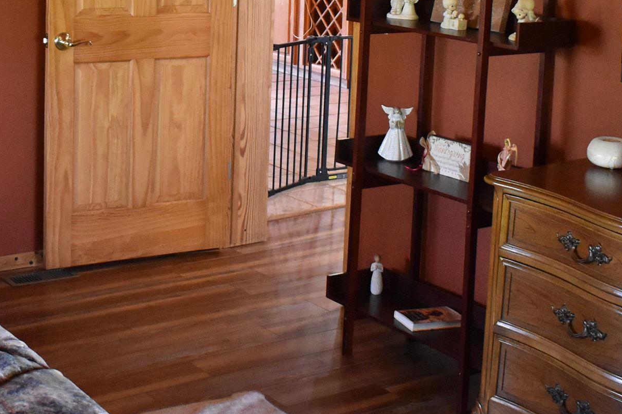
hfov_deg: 29.1
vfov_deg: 19.2
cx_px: 213
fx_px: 1192
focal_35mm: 69
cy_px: 5
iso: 3600
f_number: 3.5
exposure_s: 1/125
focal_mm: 18
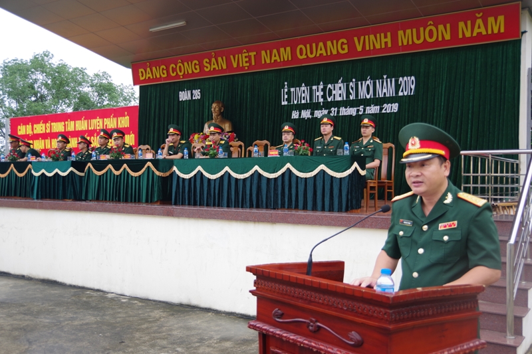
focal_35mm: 36
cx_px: 266
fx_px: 532
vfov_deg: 36.9
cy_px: 177
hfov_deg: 53.1
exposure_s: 1/50
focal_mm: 24
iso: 200
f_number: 4
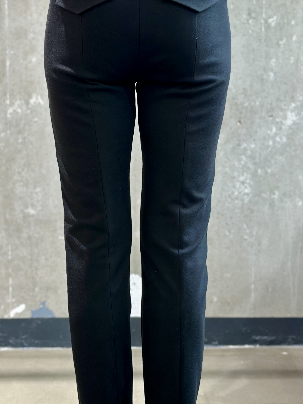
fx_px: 899
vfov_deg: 25.3
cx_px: 88
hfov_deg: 19.0
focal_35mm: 77
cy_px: 245
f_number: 1.78
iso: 125
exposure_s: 1/50
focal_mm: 6.86
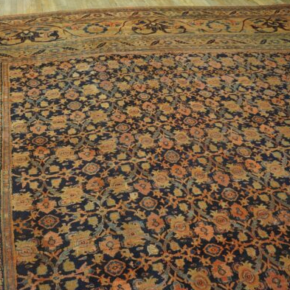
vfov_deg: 47.2
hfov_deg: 45.5
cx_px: 71
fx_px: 332
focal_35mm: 35
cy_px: 144
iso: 1000
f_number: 4
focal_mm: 18
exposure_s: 1/60
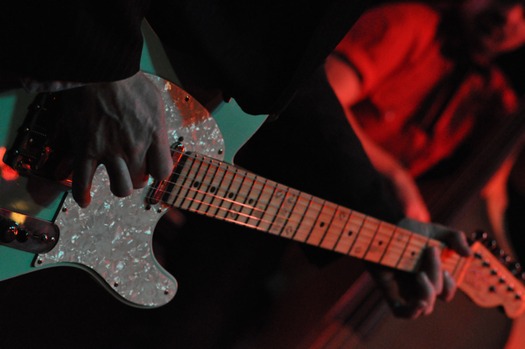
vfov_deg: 13.0
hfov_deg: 19.5
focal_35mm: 105
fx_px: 1530
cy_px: 174
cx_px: 262
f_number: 4.5
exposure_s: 1/100
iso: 3200
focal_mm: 70
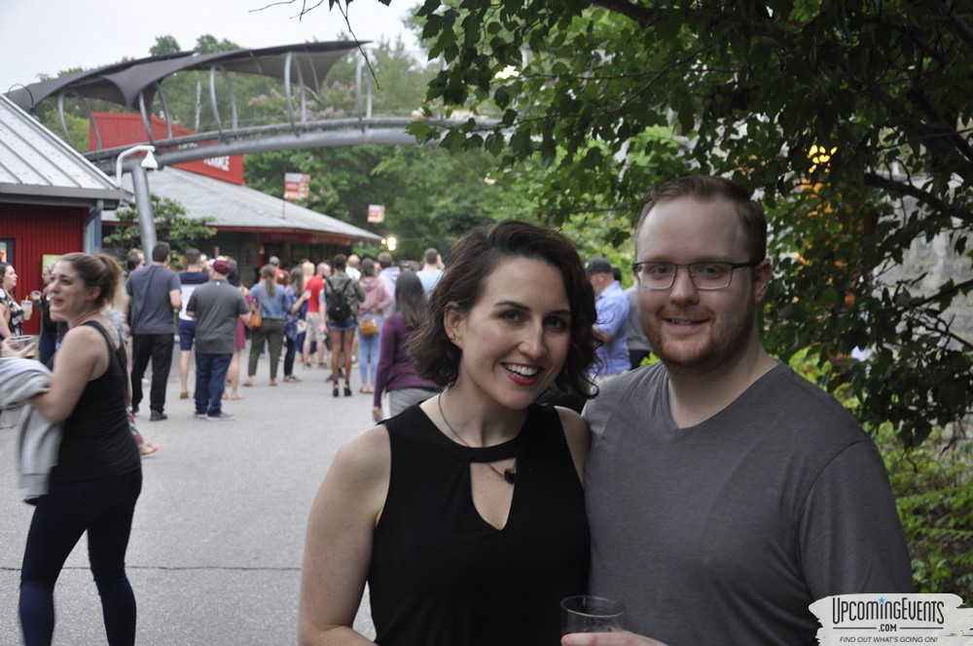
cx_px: 486
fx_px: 1296
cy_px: 323
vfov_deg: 28.0
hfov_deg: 41.2
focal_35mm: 48
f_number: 4.2
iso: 400
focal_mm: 32
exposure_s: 1/30
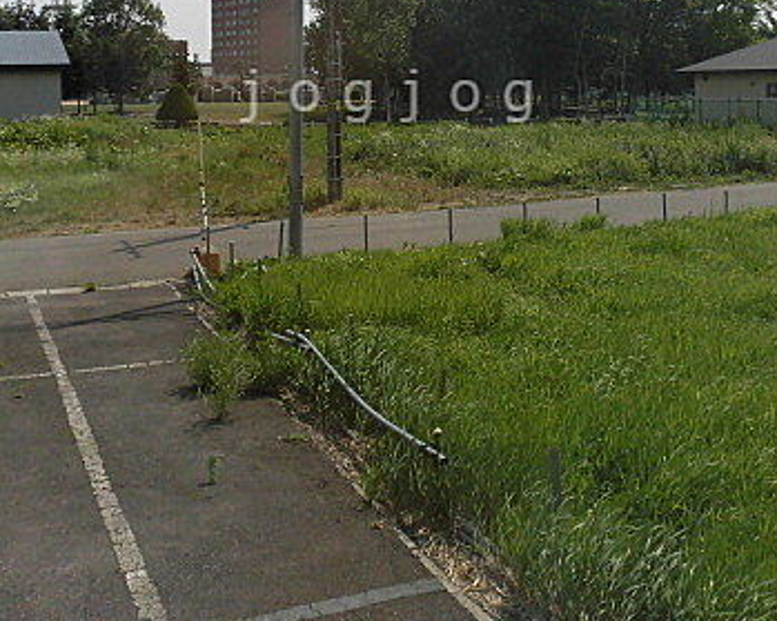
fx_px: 989
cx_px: 392
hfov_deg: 42.9
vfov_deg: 33.5
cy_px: 96
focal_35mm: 43
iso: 100
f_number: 7.8
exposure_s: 1/320
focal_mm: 4.3
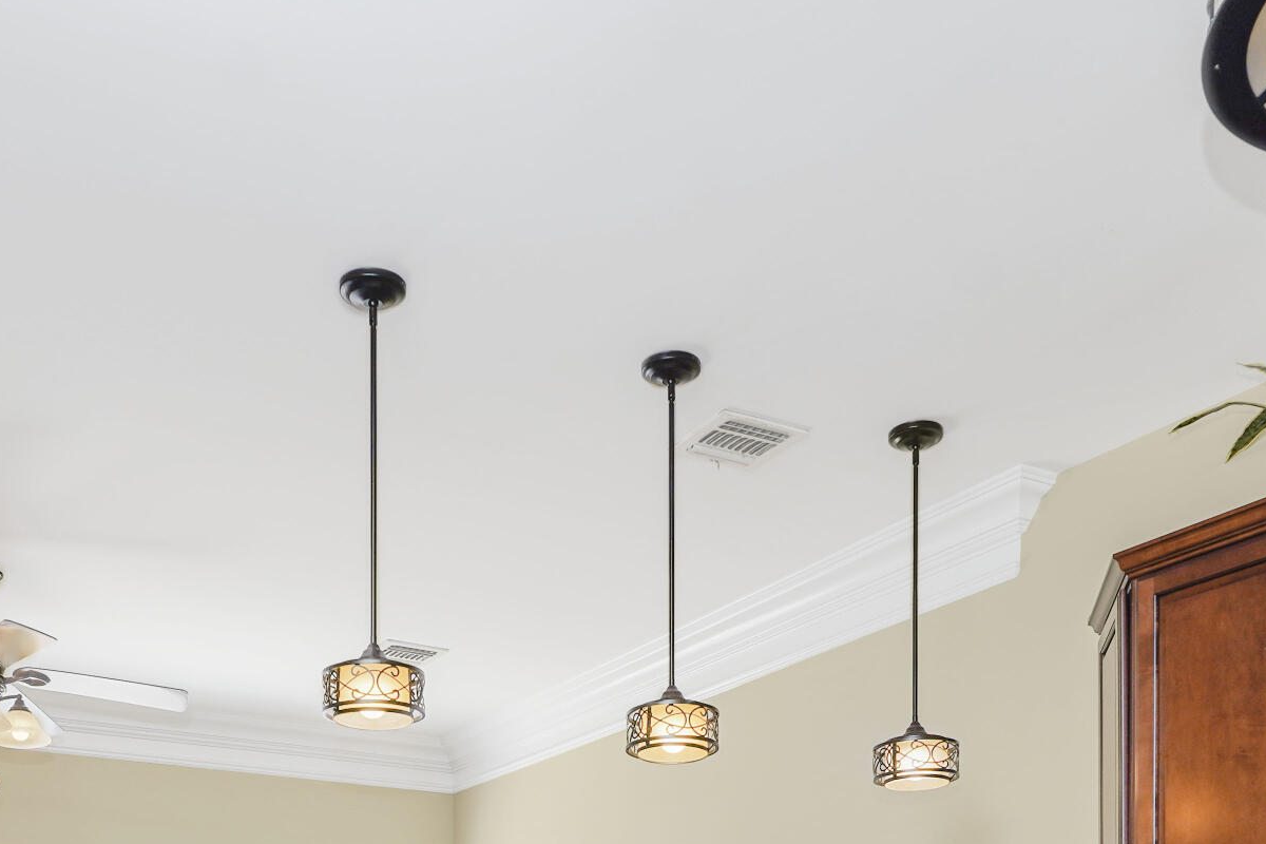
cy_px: 1050
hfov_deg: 48.3
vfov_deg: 28.4
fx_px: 1407
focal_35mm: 40
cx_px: 530
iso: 100
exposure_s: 1/50
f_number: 5.6
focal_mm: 16
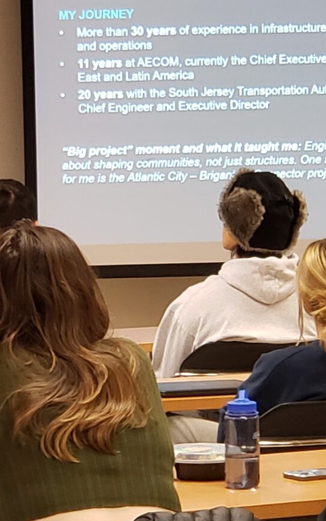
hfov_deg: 8.1
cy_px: 314
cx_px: 25
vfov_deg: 12.9
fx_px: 2304
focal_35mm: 162
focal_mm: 6
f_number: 2.4
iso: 200
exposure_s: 1/30
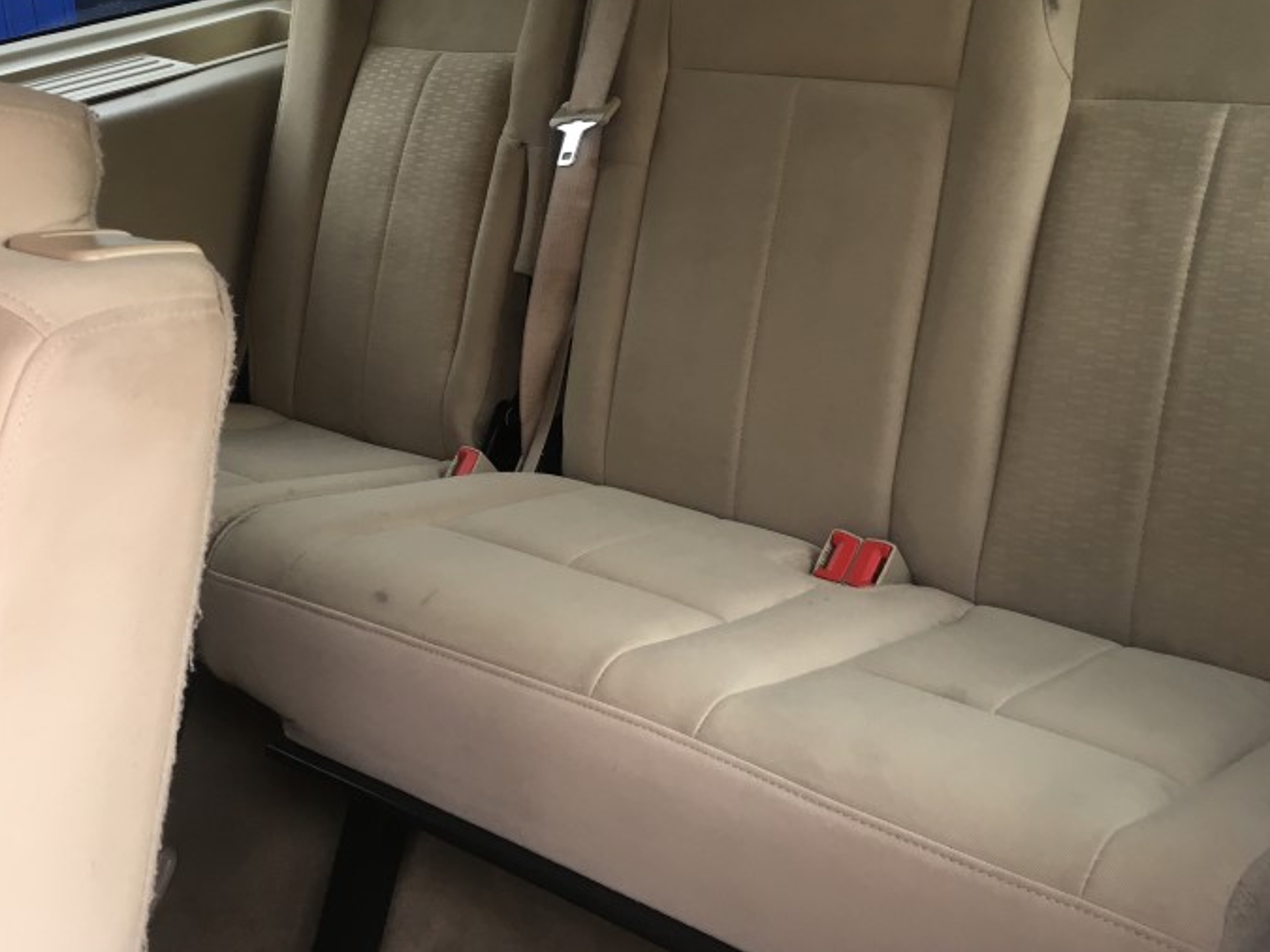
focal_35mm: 44
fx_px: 1614
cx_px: 472
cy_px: 275
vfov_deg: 32.4
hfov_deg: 42.6
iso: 25
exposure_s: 1/40
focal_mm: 4.15
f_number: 2.2
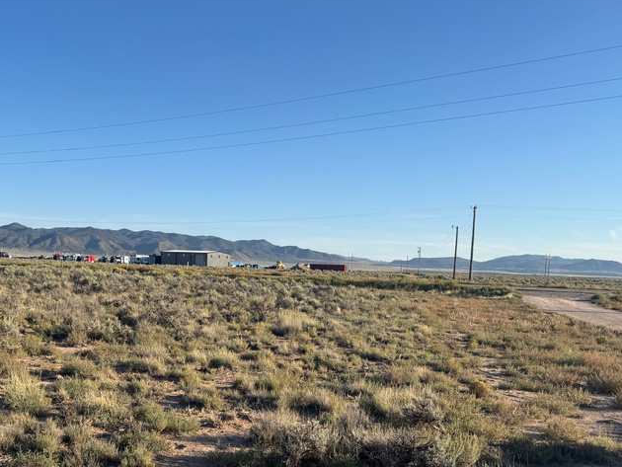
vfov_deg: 36.5
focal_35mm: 39
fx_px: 701
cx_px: 220
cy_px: 309
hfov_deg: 47.3
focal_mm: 6.76
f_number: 1.78
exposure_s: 1/3802
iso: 80
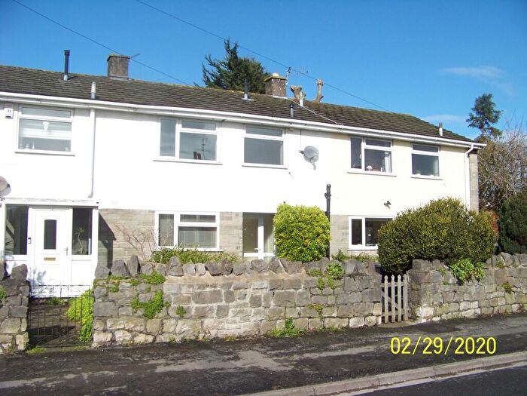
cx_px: 264
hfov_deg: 51.4
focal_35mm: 36
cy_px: 198
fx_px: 548
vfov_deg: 39.7
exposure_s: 1/800
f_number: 4
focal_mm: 5.85
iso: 66
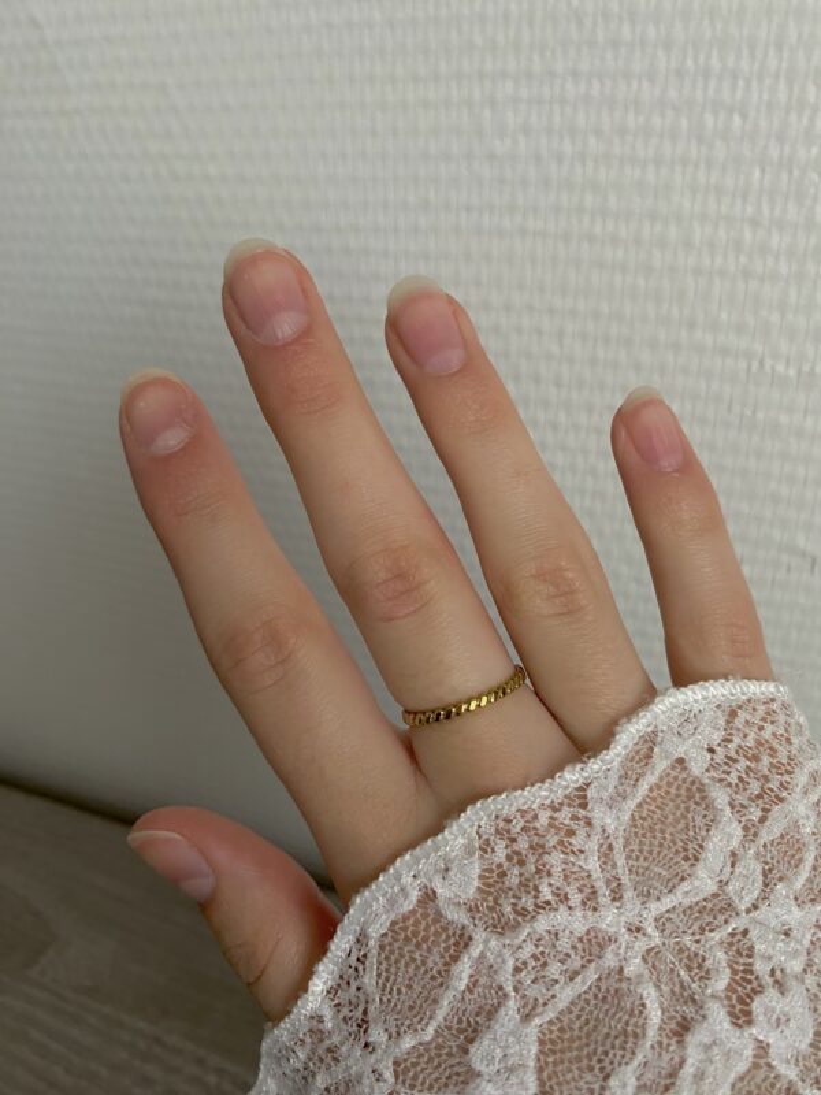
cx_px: 410
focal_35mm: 25
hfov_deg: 54.9
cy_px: 548
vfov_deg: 69.4
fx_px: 791
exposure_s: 1/60
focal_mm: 4.25
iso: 125
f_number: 1.8
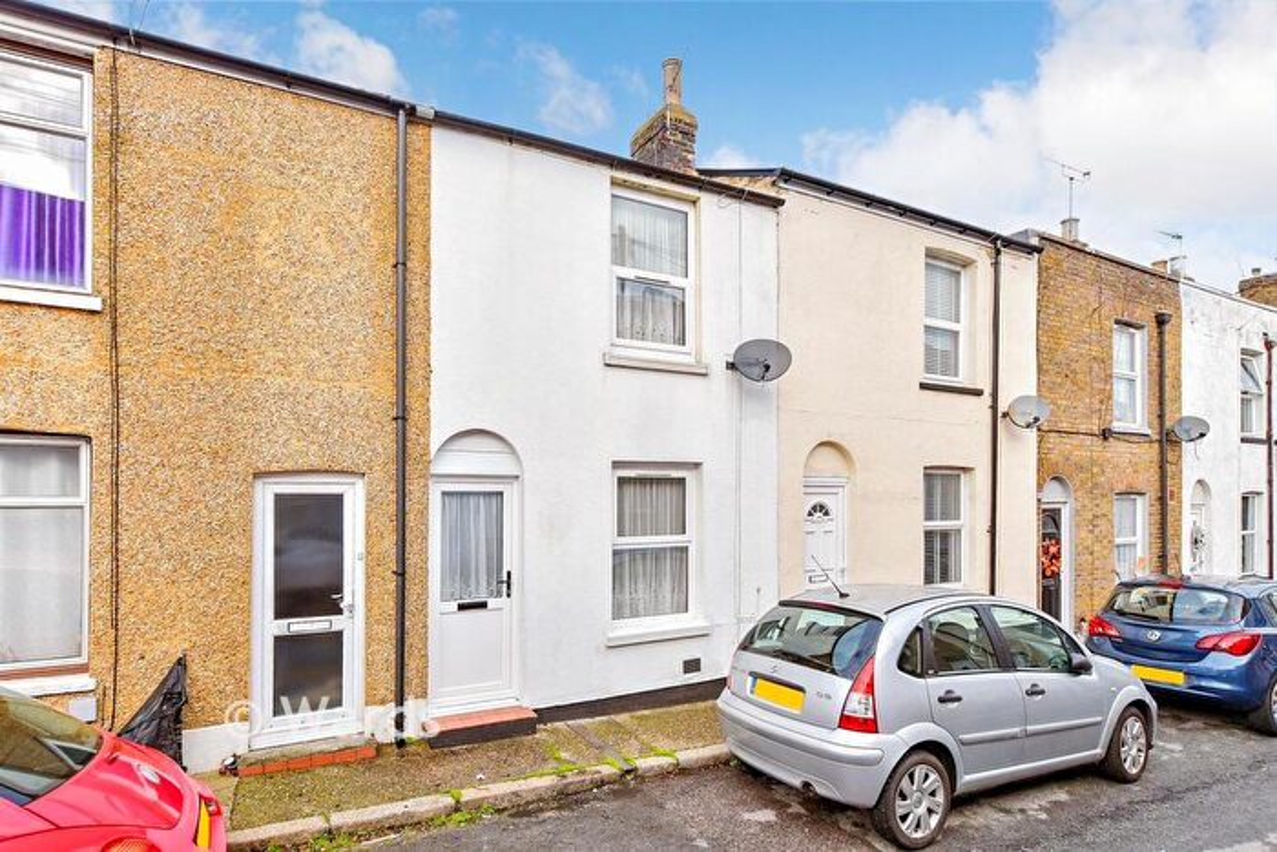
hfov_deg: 90.0
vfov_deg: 67.4
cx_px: 638
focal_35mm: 18
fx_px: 639
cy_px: 426
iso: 160
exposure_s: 1/160
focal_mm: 12
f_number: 6.3
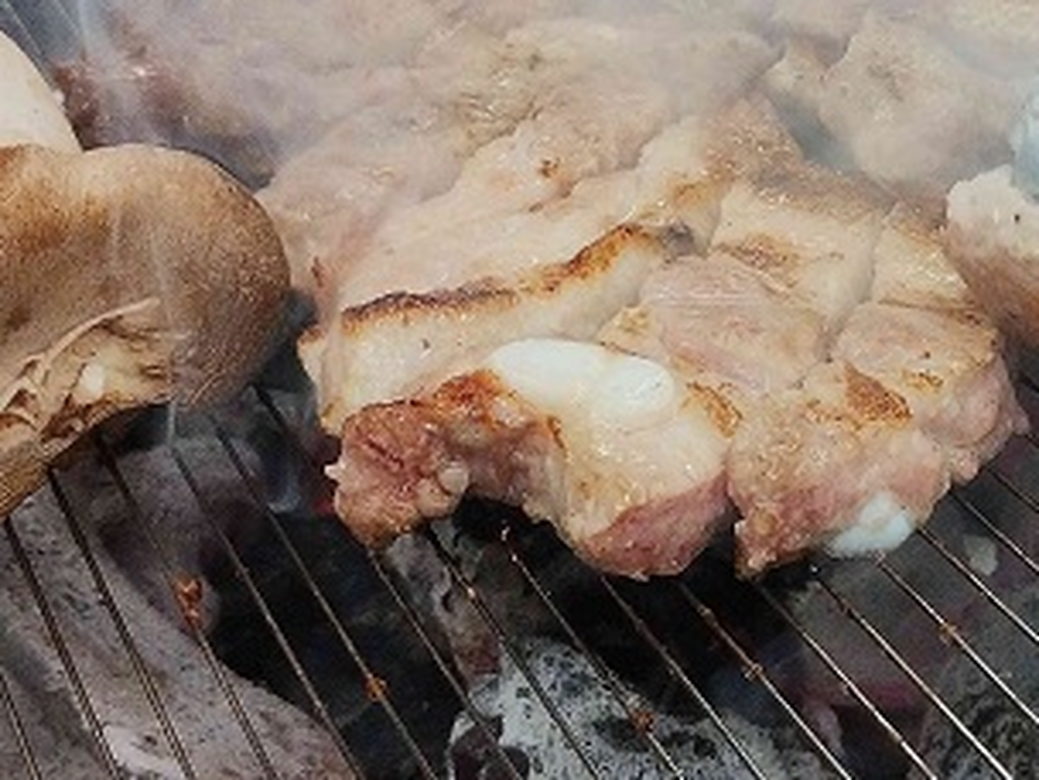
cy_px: 202
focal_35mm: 46
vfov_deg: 31.0
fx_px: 1381
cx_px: 714
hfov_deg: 40.6
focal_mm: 4.27
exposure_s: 1/50
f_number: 1.8
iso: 772
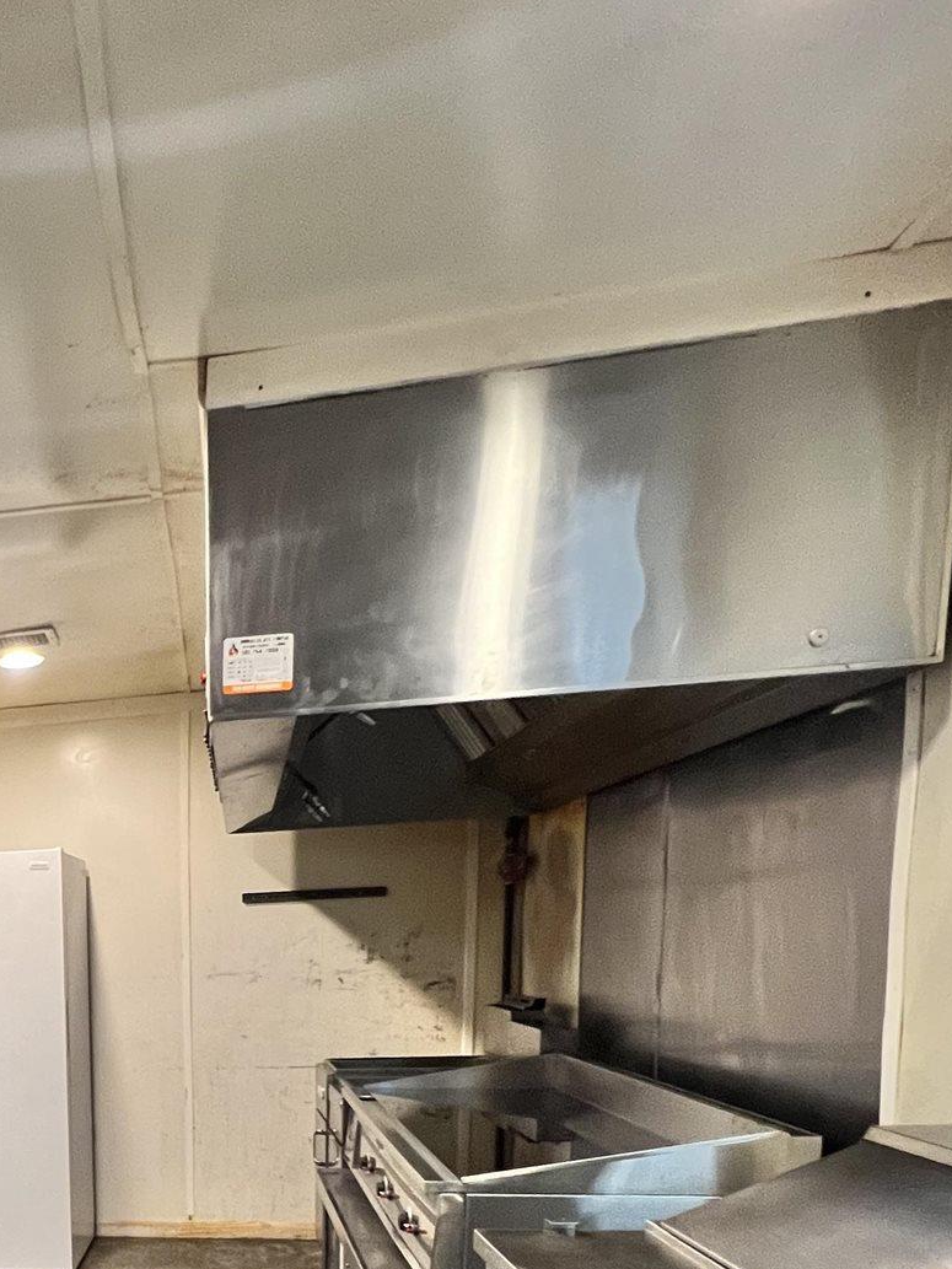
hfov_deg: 41.2
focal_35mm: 29
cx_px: -26
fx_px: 1063
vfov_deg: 54.7
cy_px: 1111
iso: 400
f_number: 1.8
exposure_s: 1/60
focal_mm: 1.57
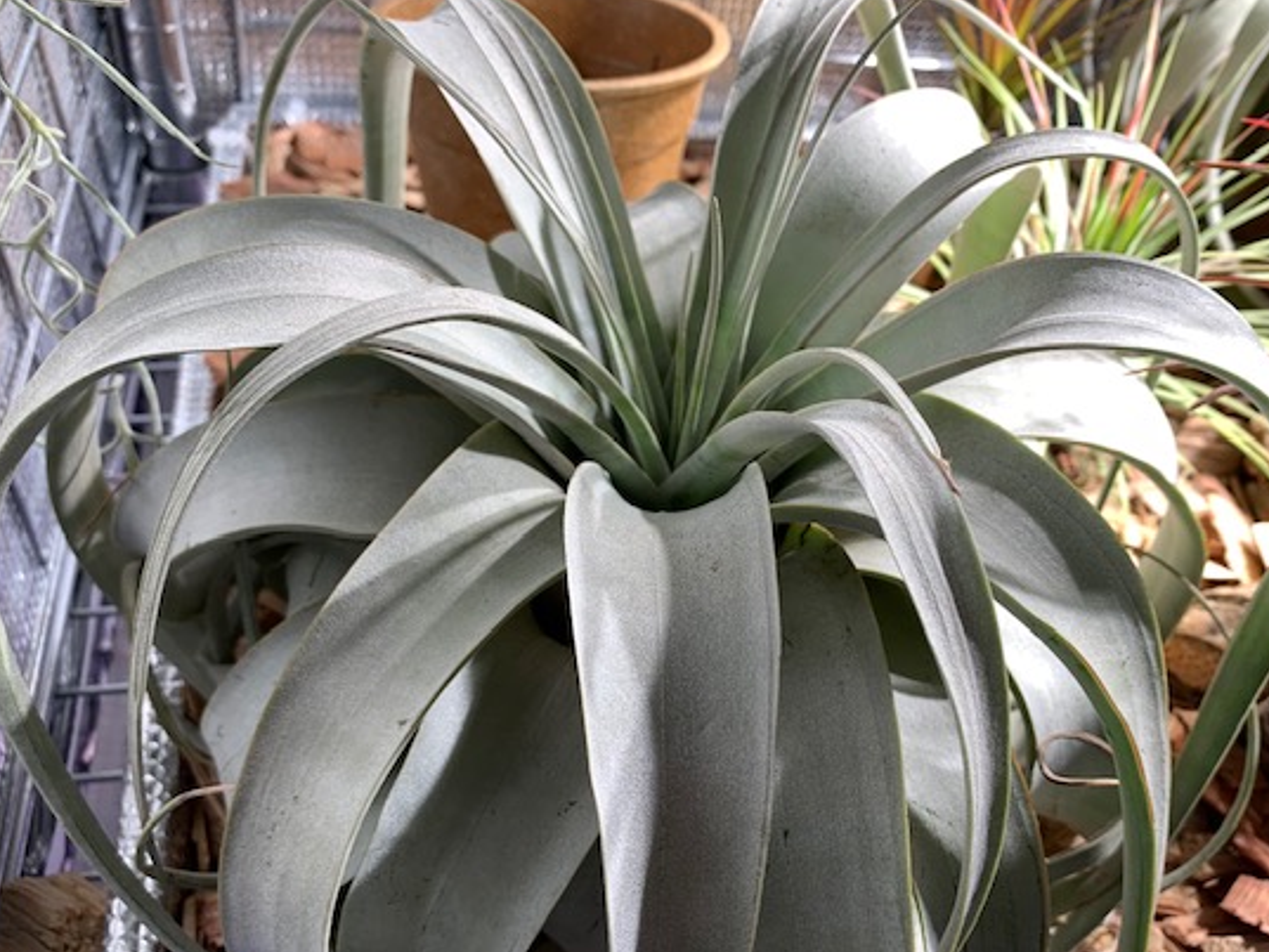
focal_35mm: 31
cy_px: 536
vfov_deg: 45.4
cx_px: 671
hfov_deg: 58.3
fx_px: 1137
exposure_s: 1/100
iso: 25
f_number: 1.8
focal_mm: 4.25
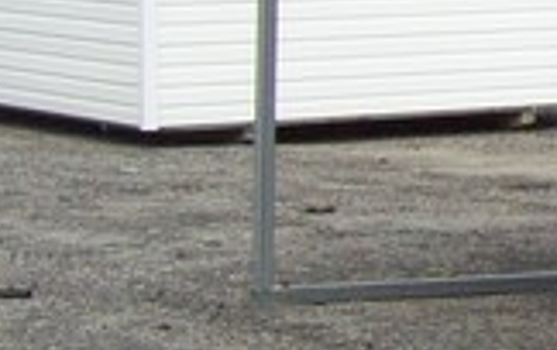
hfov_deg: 8.3
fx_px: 3499
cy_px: -127
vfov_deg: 5.7
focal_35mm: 230
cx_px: 1380
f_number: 4.8
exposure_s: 1/418
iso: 80
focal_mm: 6
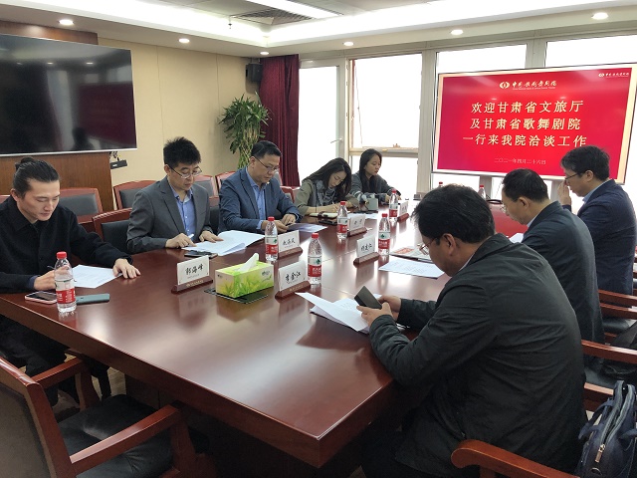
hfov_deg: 63.4
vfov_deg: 49.7
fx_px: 515
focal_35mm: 28
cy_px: 239
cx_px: 318
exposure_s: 1/33
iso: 40
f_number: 1.8
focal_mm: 4
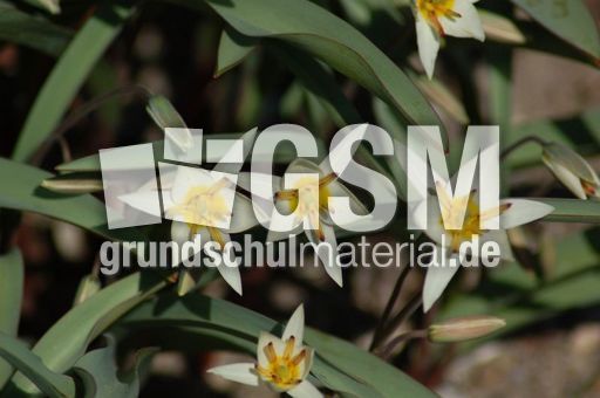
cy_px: 199
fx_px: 7490
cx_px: 300
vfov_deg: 3.0
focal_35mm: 450
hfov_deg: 4.6
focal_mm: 300
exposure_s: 1/3200
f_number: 7.1
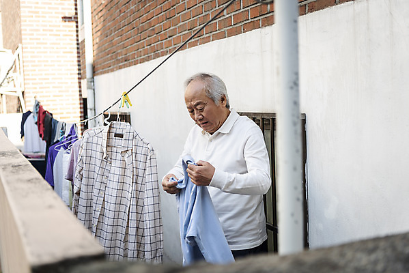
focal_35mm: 46
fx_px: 523
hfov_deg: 42.7
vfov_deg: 29.3
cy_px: 136
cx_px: 204
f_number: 2.8
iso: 80
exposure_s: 1/200
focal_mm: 46
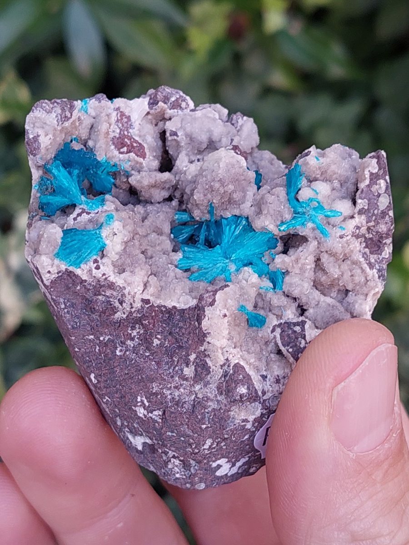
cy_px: 272
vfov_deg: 71.6
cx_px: 204
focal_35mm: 24
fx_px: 378
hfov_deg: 56.8
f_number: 1.8
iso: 64
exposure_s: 1/100
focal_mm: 5.23
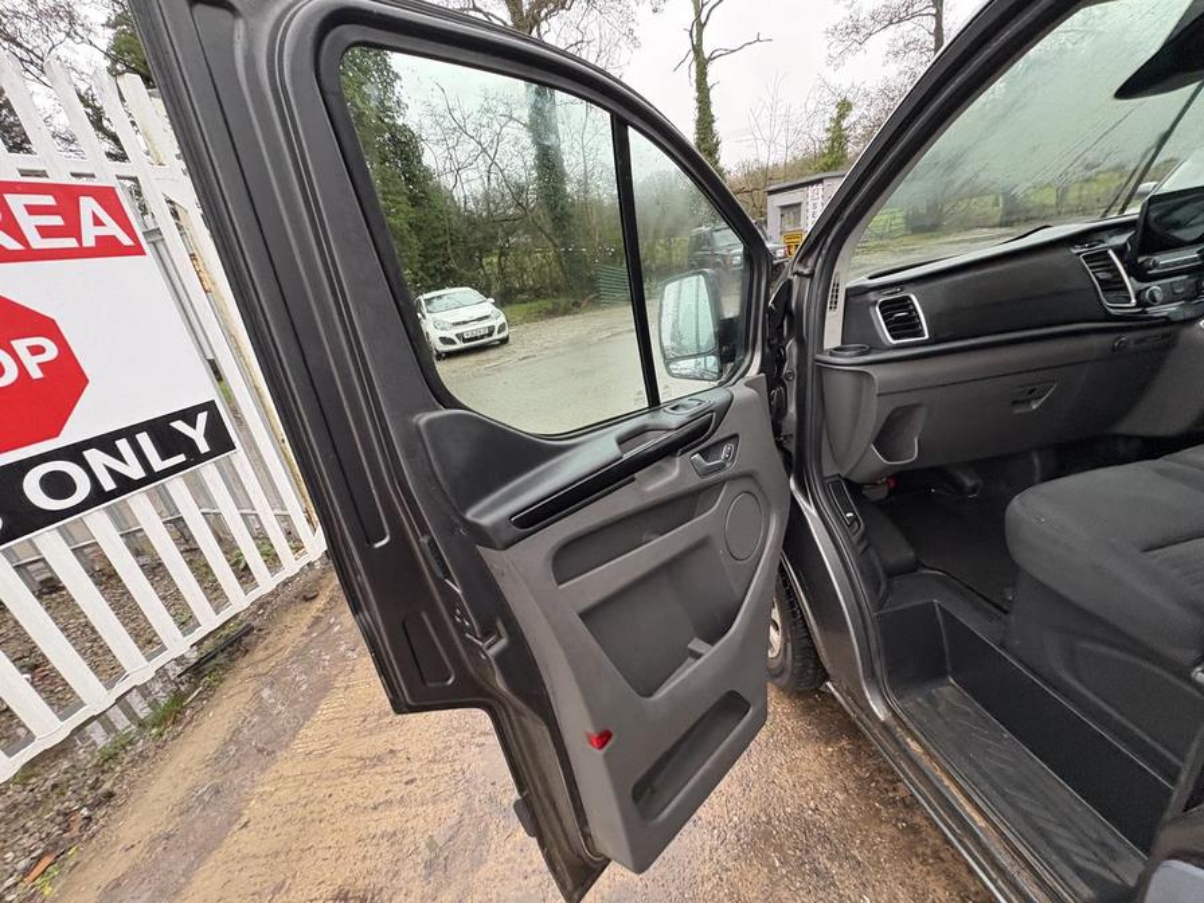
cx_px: 602
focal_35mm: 14
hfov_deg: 102.1
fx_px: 487
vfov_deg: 85.7
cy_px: 452
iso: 320
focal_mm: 2.22
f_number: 2.2
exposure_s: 1/60
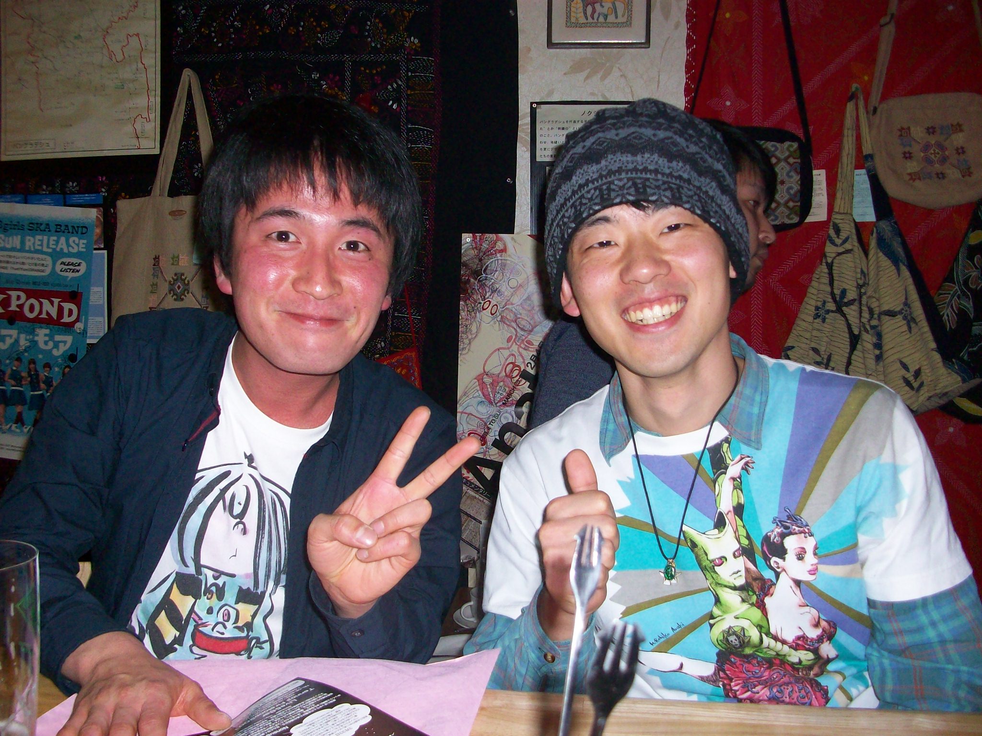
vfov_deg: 41.8
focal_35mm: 34
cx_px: 491
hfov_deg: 54.0
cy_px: 368
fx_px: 965
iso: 160
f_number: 2.8
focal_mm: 5.7
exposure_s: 1/60
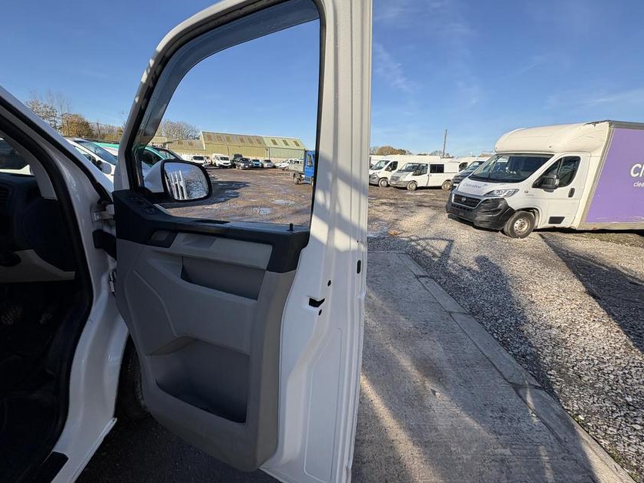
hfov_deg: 98.2
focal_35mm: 15
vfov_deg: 81.7
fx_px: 279
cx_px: 319
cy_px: 235
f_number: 2.2
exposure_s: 1/1160
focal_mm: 2.22
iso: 50
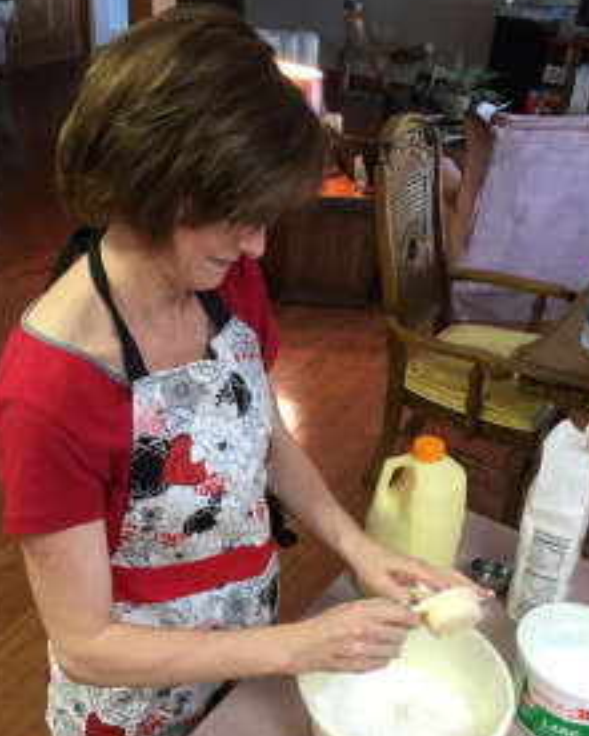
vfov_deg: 44.6
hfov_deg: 36.4
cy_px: 427
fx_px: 893
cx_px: 253
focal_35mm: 41
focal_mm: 4.15
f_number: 2.2
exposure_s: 1/30
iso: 64
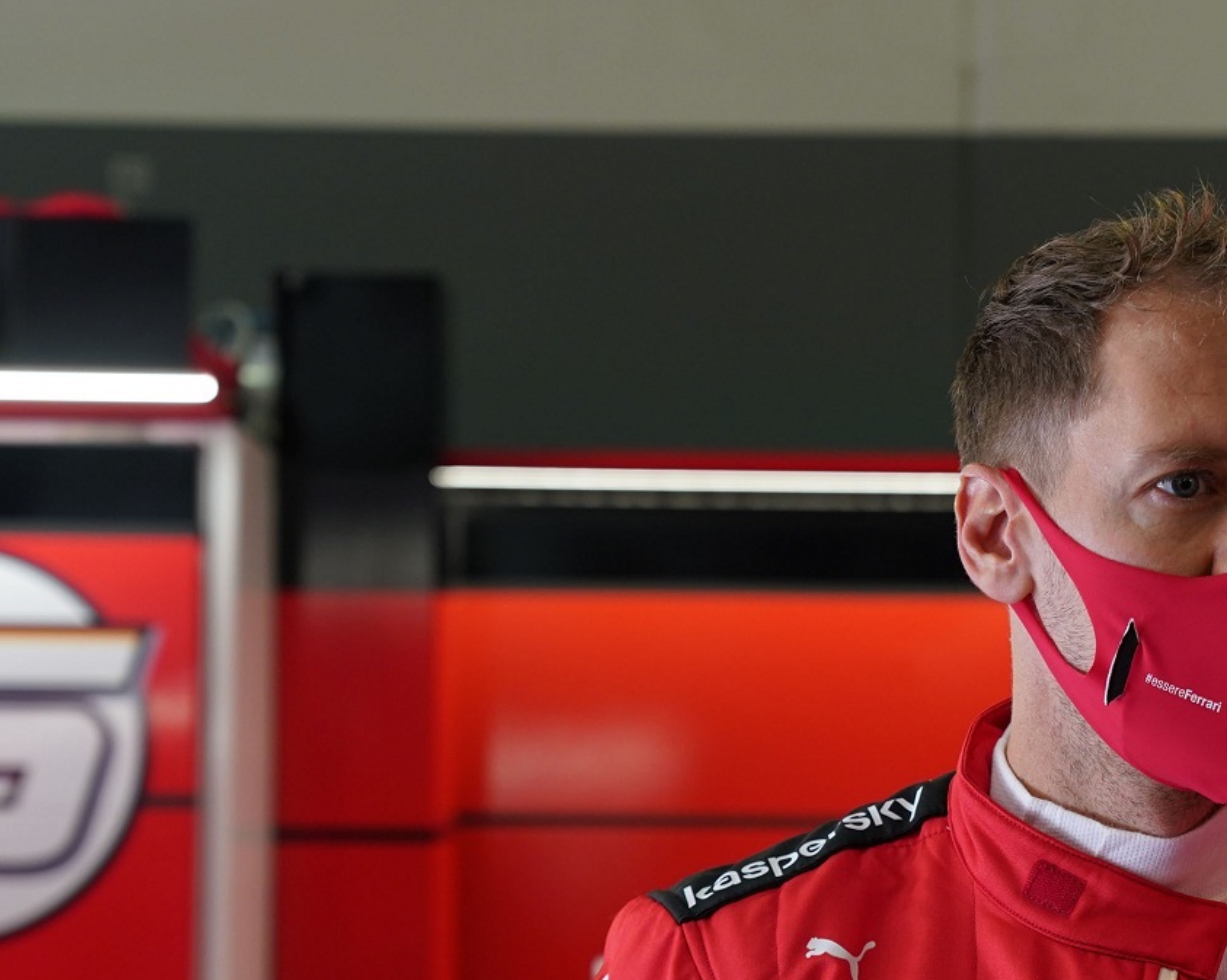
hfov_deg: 18.0
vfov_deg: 14.5
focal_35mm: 106
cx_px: 904
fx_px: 3848
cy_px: 702
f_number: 3.5
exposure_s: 1/200
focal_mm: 56
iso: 800
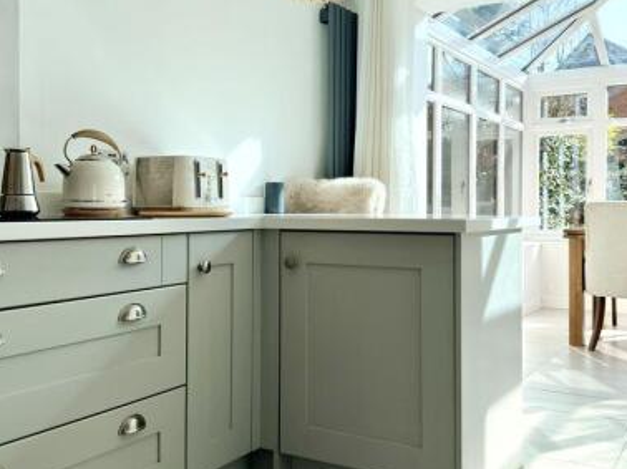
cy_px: 215
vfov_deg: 38.6
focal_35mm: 37
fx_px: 670
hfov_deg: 50.1
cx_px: 349
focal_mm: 6.76
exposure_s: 1/1582
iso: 80
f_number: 1.78
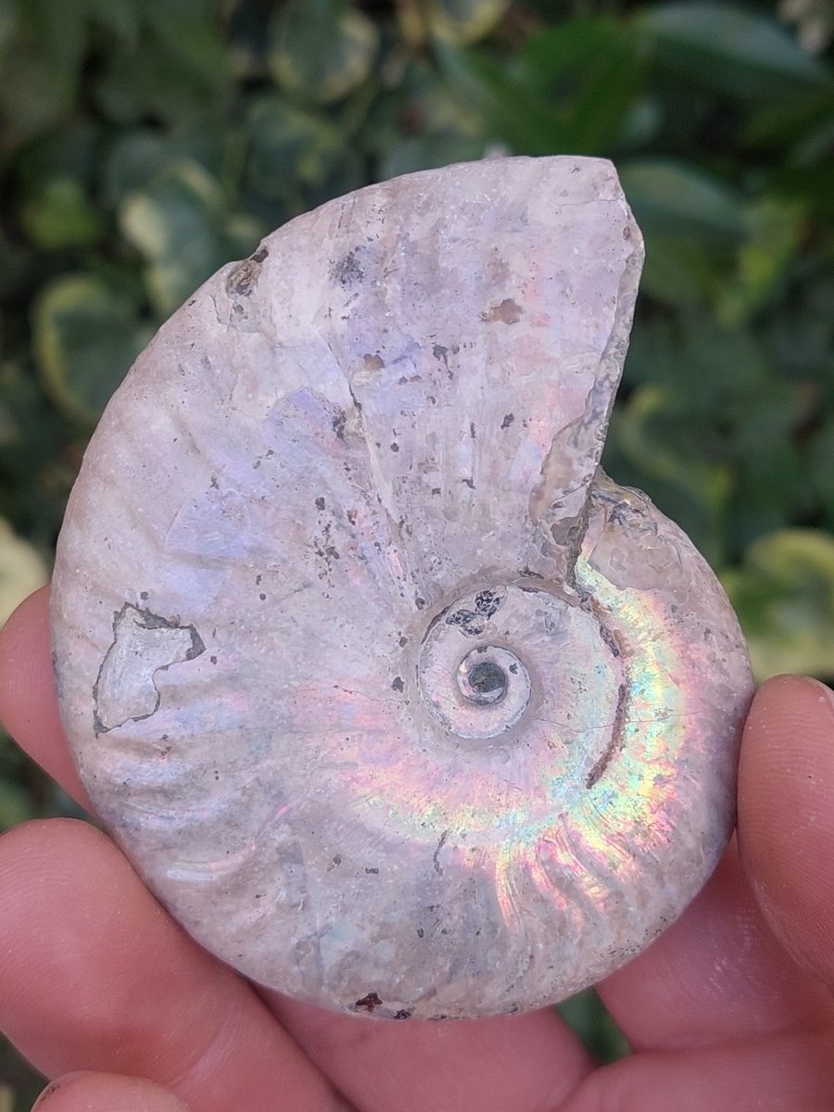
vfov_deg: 71.6
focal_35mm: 24
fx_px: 771
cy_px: 556
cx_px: 417
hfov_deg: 56.8
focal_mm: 5.23
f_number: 1.8
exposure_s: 1/120
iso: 40
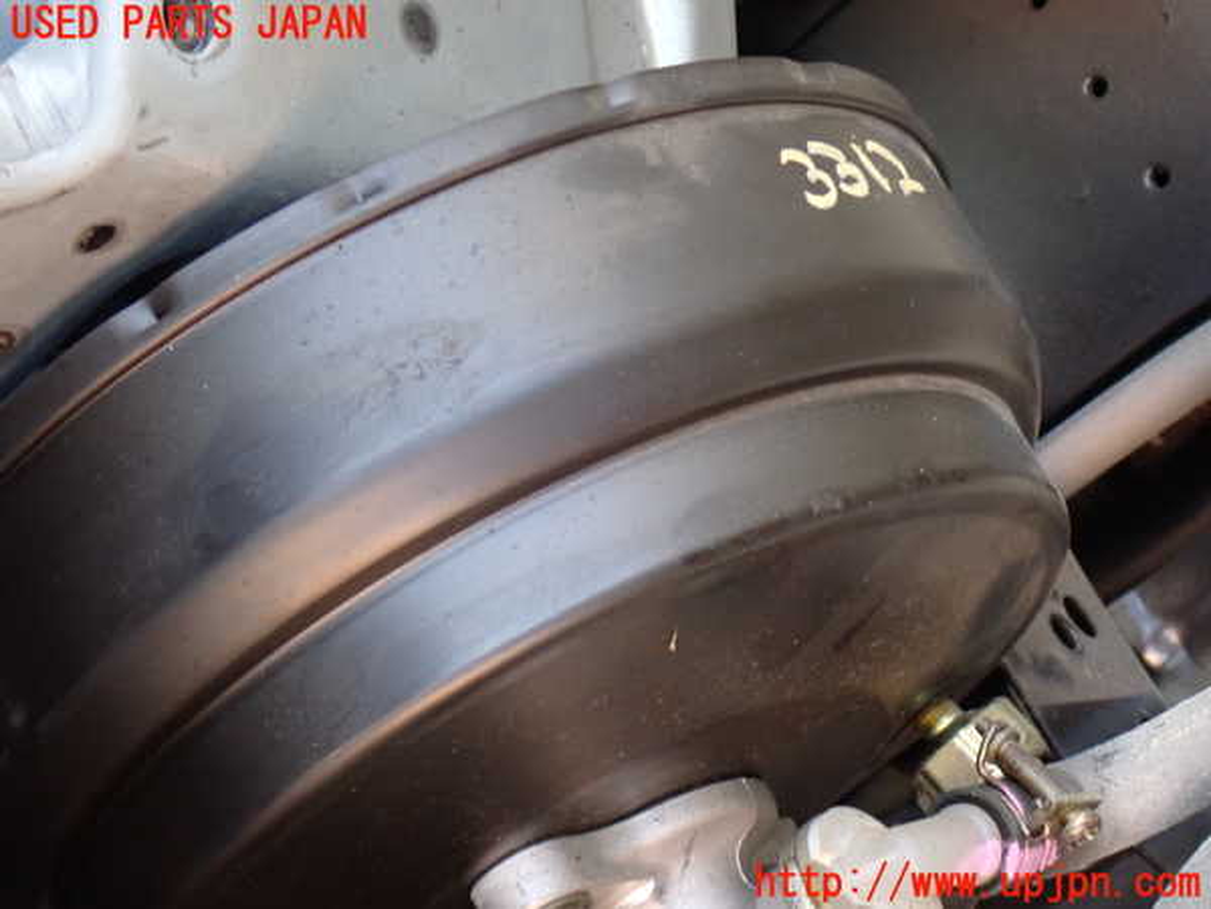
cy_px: 454
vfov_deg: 15.7
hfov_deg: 20.9
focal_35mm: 94
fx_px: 3288
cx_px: 606
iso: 800
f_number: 4.7
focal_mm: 16.79
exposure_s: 1/60
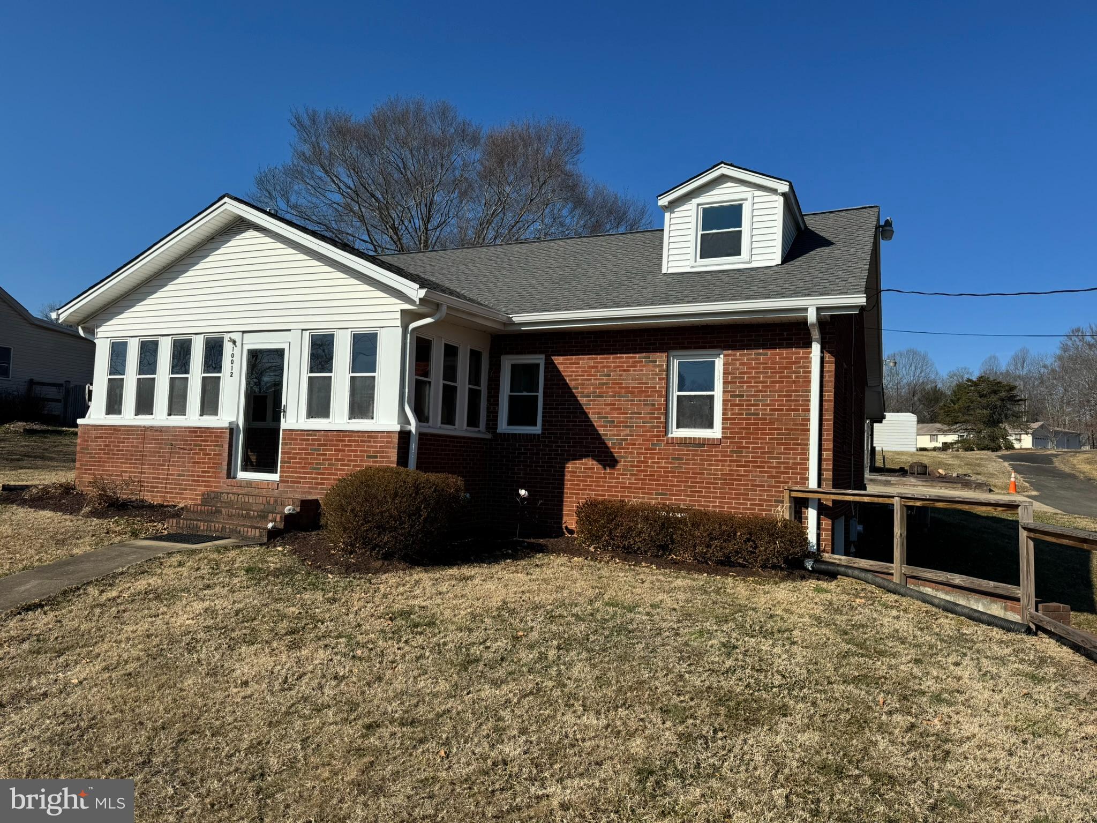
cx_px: 548
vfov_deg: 56.8
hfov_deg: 71.6
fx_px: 761
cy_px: 412
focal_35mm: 24
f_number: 1.78
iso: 80
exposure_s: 1/5814
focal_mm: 6.76
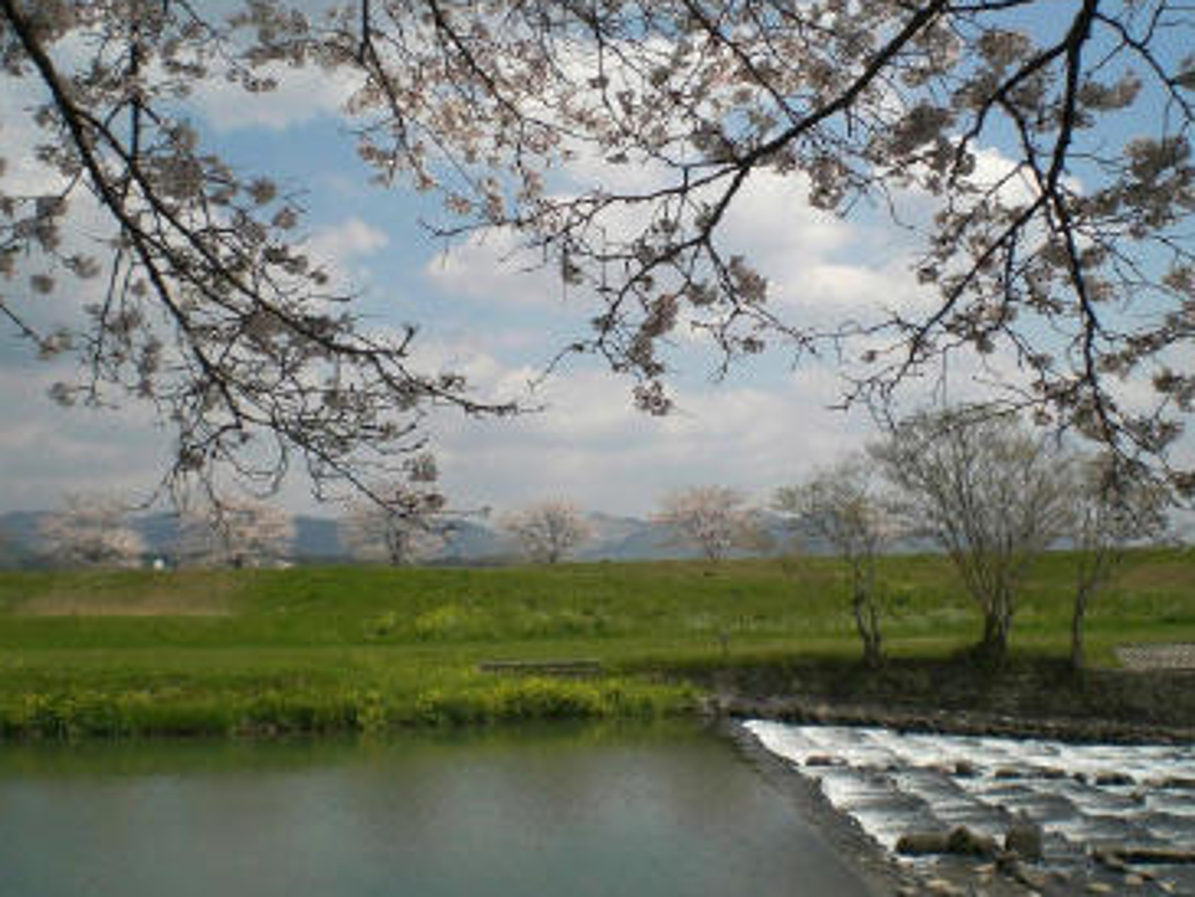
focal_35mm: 40
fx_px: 1381
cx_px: 625
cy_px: 458
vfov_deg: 36.0
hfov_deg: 46.8
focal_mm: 6.3
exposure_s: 1/800
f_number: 4.4
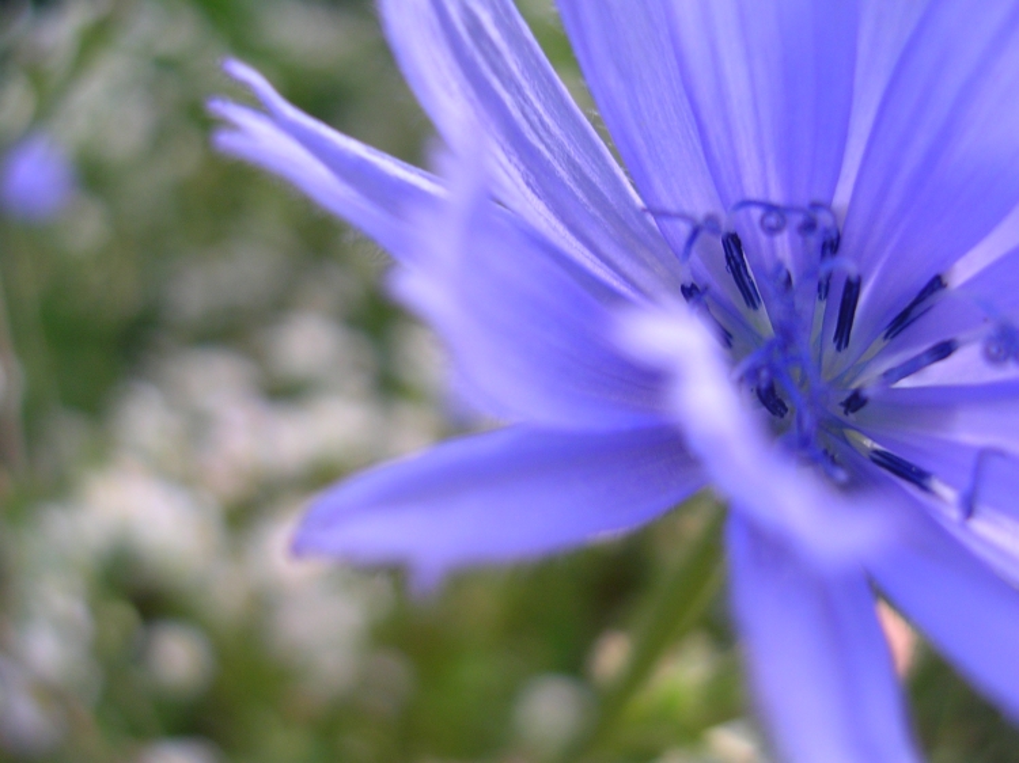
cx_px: 510
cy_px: 382
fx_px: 1118
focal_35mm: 38
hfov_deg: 49.0
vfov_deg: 37.7
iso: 50
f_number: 2.8
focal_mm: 5.8
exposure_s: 1/343
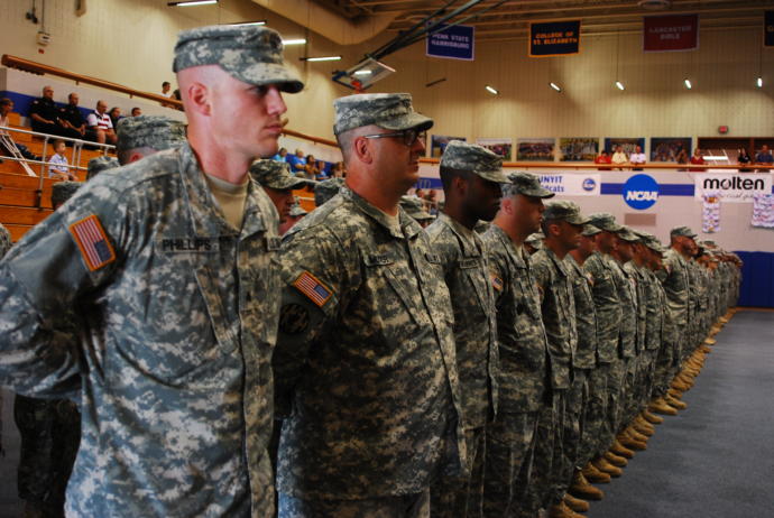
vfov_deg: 29.0
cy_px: 259
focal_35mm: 46
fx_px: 1001
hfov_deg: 42.3
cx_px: 387
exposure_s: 1/25
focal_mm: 31
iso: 400
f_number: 3.8
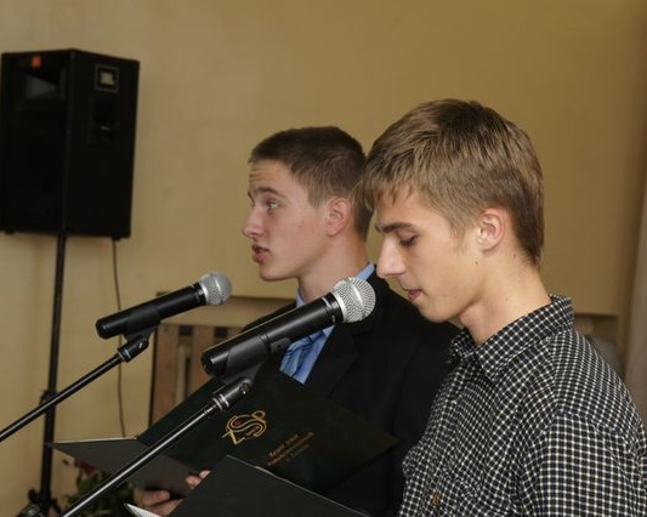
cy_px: 256
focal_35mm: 103
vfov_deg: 14.9
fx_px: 1972
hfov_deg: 18.6
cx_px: 320
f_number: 9
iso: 400
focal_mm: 60
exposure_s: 1/160
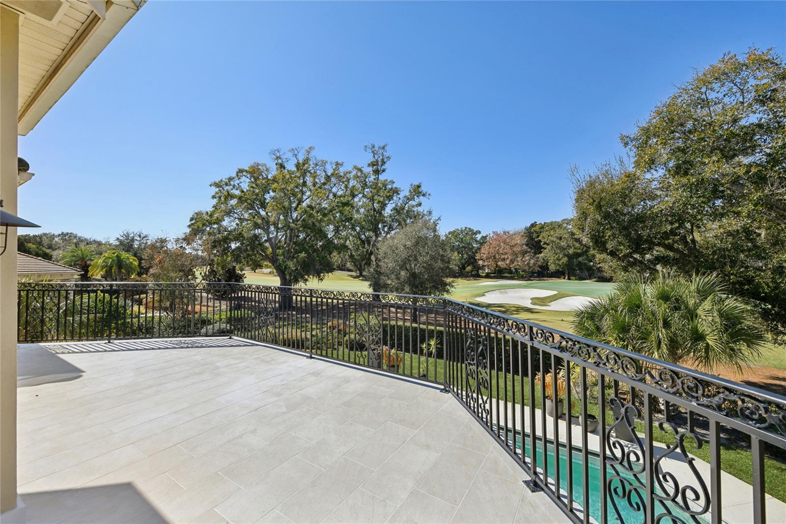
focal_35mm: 14
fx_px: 306
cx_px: 393
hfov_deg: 104.3
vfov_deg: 81.2
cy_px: 262
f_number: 8
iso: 400
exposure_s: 1/1000
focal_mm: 14
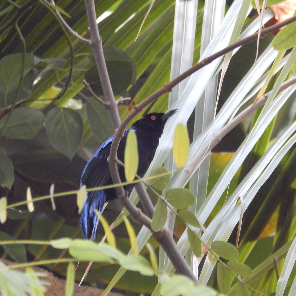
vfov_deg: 4.7
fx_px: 3638
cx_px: 114
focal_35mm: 376
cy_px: 148
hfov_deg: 4.7
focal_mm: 56.5
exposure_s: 1/30
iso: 800
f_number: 5.7
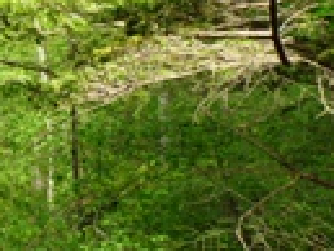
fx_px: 898
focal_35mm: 93
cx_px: -129
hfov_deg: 19.1
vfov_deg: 15.4
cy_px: -34
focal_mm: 4.4
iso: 80
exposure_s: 1/160
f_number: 2.8
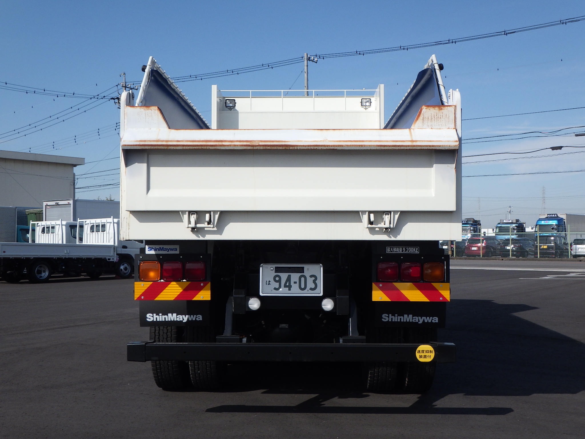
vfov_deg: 34.3
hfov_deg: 44.8
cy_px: 220
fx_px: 710
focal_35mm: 42
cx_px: 292
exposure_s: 1/1000
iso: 125
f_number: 5
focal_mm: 7.5
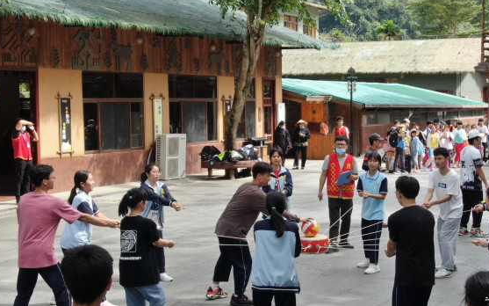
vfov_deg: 18.3
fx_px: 946
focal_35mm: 71
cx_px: 321
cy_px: 164
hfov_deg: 28.8
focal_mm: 8.6
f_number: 3.8
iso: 100
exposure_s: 1/240
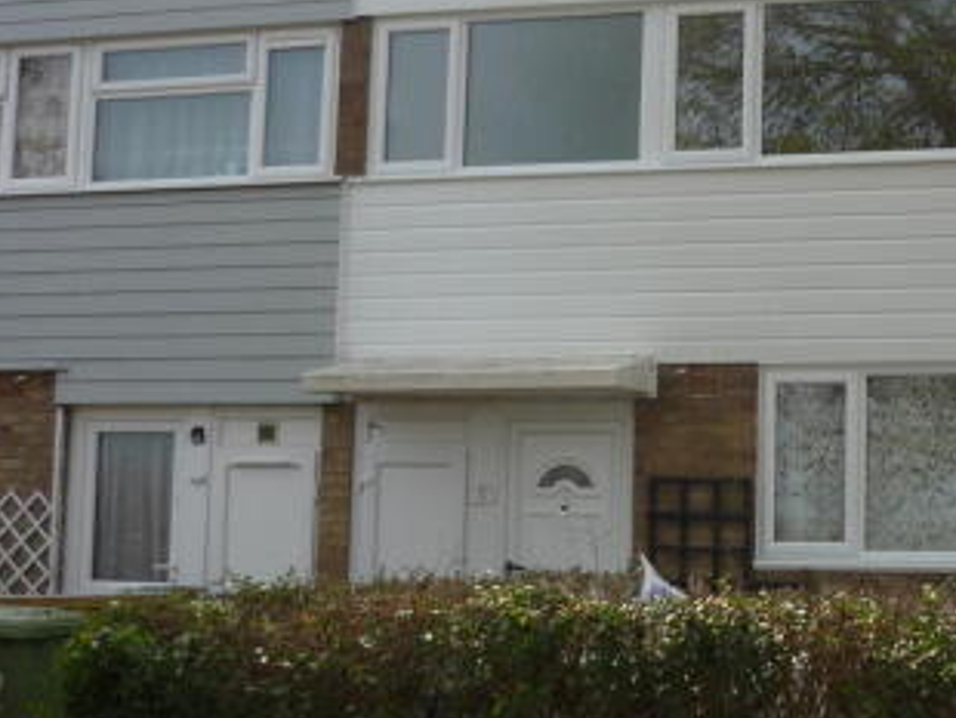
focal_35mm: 62
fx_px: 1714
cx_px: 769
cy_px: 356
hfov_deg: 30.4
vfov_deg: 23.7
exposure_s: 1/800
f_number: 2.8
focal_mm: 5.5
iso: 100
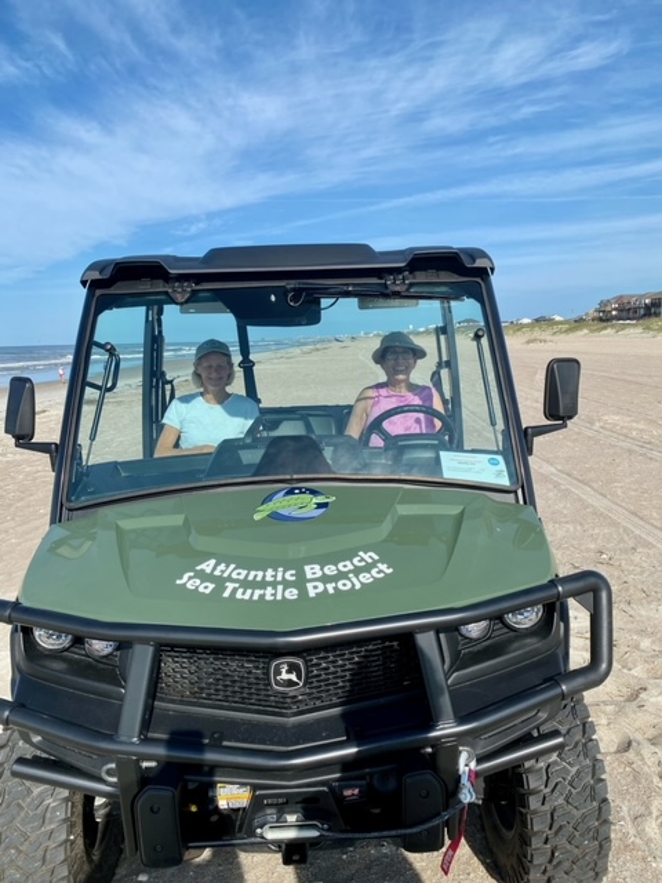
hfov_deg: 53.1
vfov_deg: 67.3
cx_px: 331
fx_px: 663
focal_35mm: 26
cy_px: 442
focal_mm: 4.25
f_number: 1.8
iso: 32
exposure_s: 1/2890
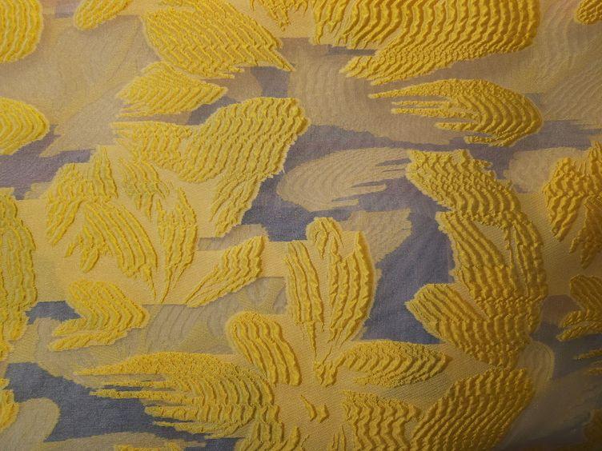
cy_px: 226
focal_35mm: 24
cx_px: 301
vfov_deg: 56.8
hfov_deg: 71.6
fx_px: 417
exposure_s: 1/125
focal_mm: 5
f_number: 1.8
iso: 125
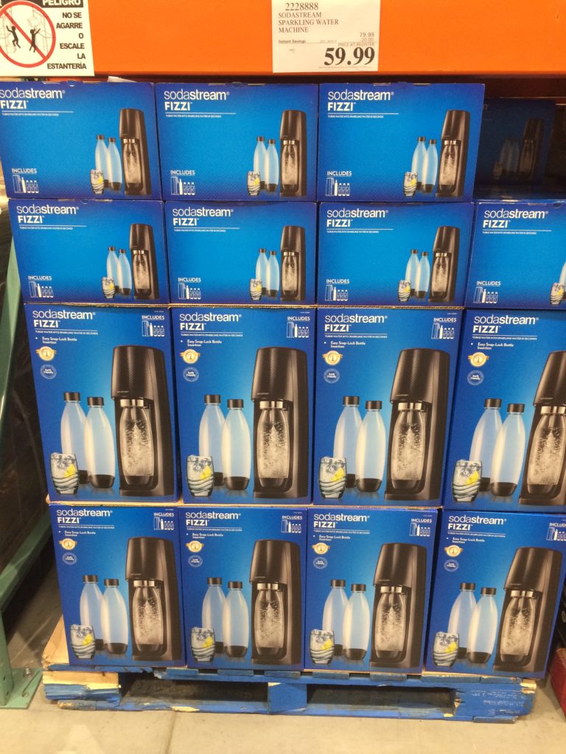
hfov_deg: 48.2
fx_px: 632
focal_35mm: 29
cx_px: 283
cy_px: 377
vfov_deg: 61.7
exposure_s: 1/30
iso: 125
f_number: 2.2
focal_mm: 4.15
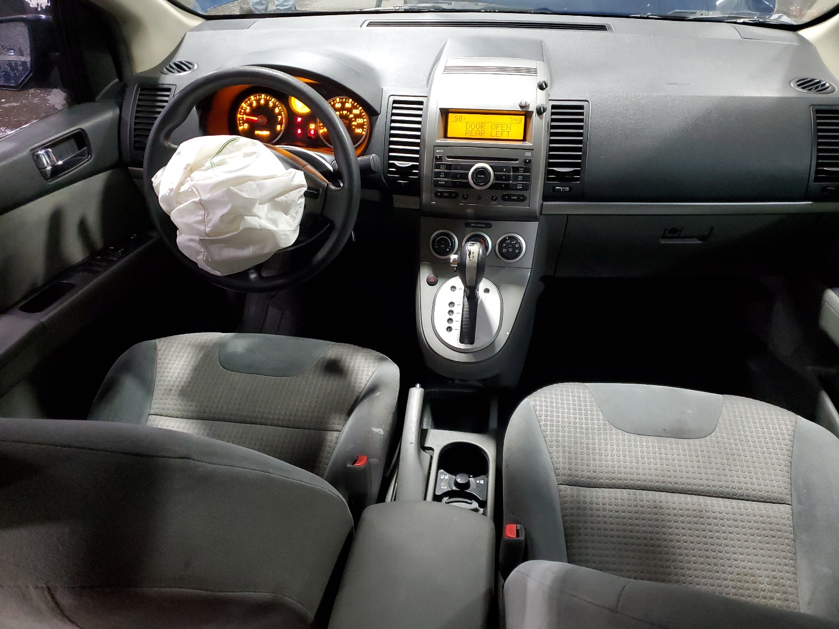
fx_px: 630
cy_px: 314
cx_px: 420
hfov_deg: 67.3
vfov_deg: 53.1
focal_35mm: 26
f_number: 1.5
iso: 349
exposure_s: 1/30
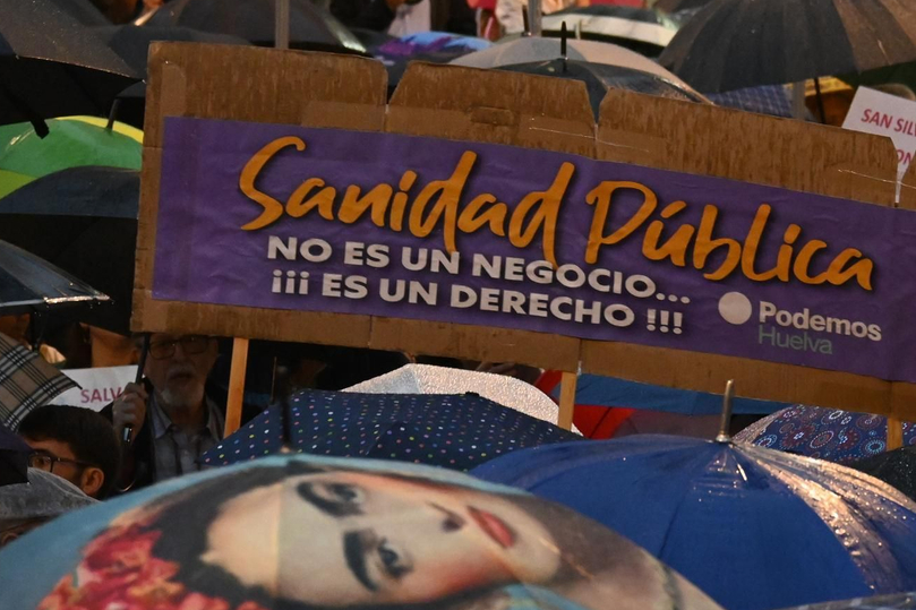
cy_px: 269
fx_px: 6868
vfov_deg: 5.1
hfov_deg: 7.6
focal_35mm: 270
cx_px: 785
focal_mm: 91
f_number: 5.6
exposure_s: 1/125
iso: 5000
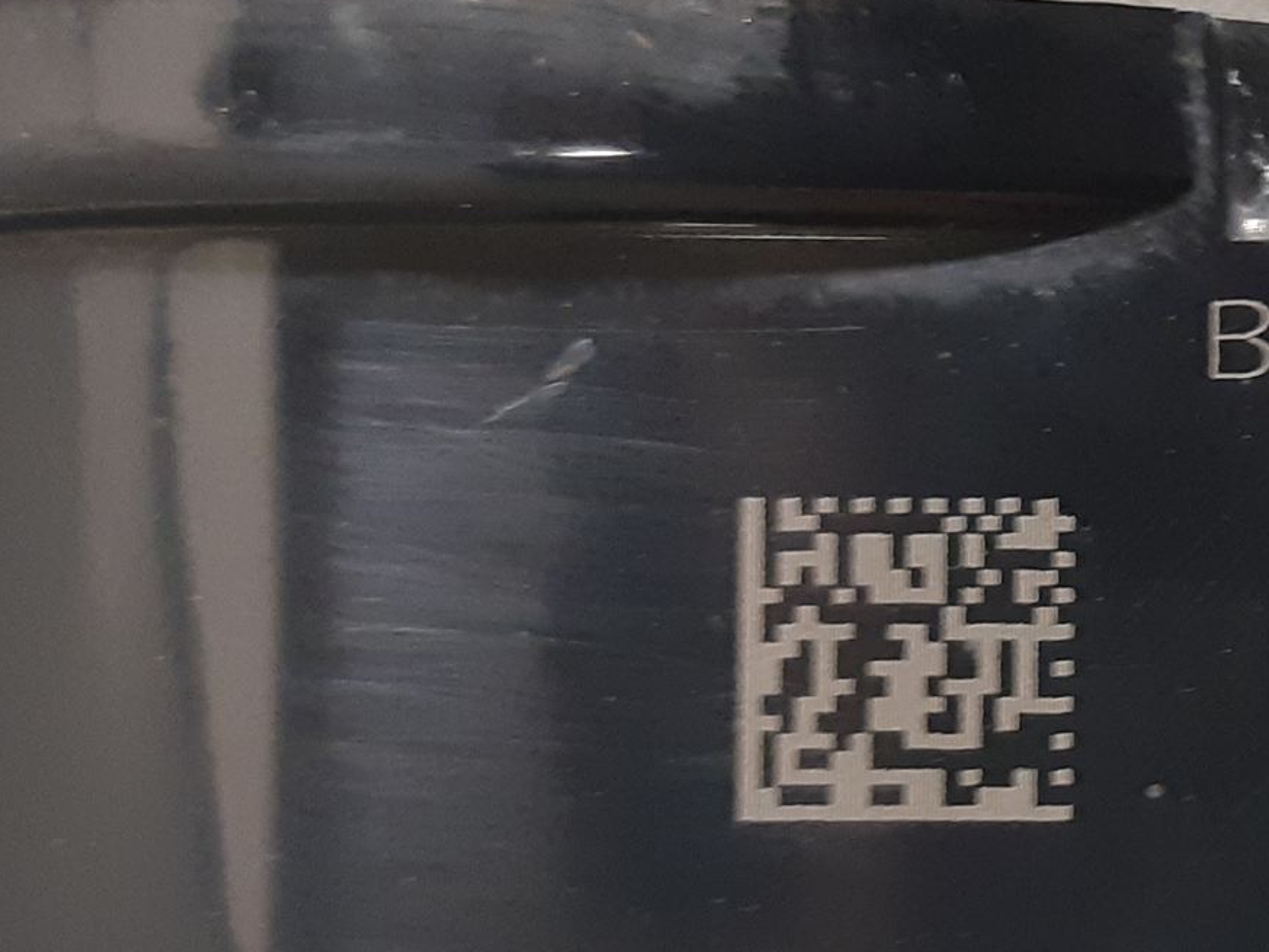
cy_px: 583
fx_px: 2237
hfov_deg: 28.9
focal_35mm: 61
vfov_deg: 24.0
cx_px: 1363
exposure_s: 1/33
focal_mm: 3.93
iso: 250
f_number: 1.7
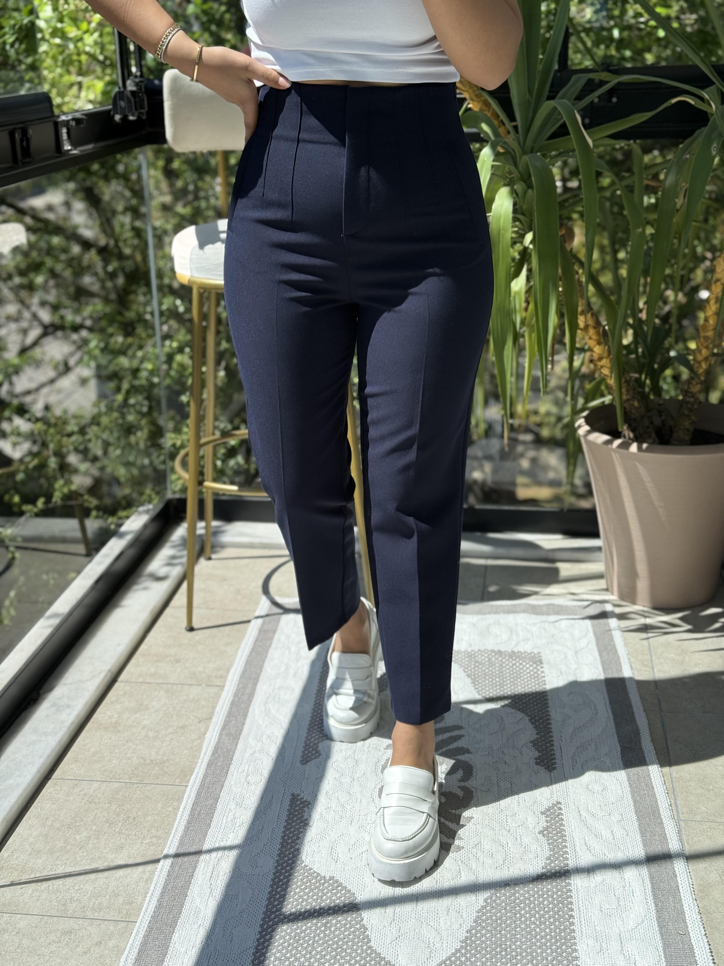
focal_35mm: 48
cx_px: 362
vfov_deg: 39.7
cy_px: 483
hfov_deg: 30.3
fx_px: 1339
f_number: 1.78
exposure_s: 1/1285
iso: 64
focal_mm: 6.76
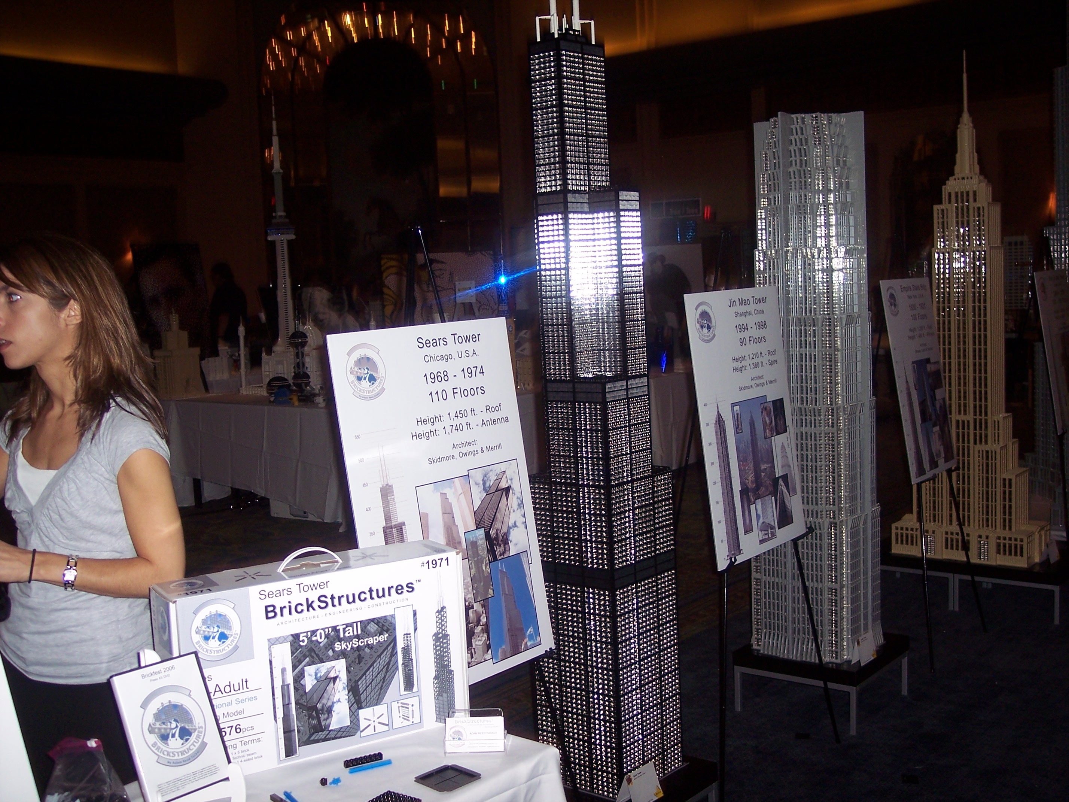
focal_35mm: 39
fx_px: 1204
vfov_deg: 36.8
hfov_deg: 47.9
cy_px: 401
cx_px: 534
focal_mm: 8
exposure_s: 1/60
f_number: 2.8
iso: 100
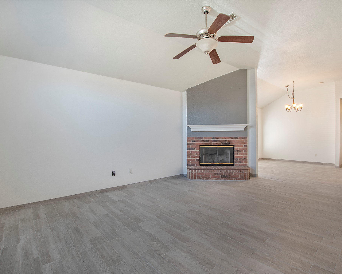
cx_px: 181
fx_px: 172
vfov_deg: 77.0
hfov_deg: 89.5
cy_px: 137
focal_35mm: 17
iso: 100
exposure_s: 1/20
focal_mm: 10
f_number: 7.1
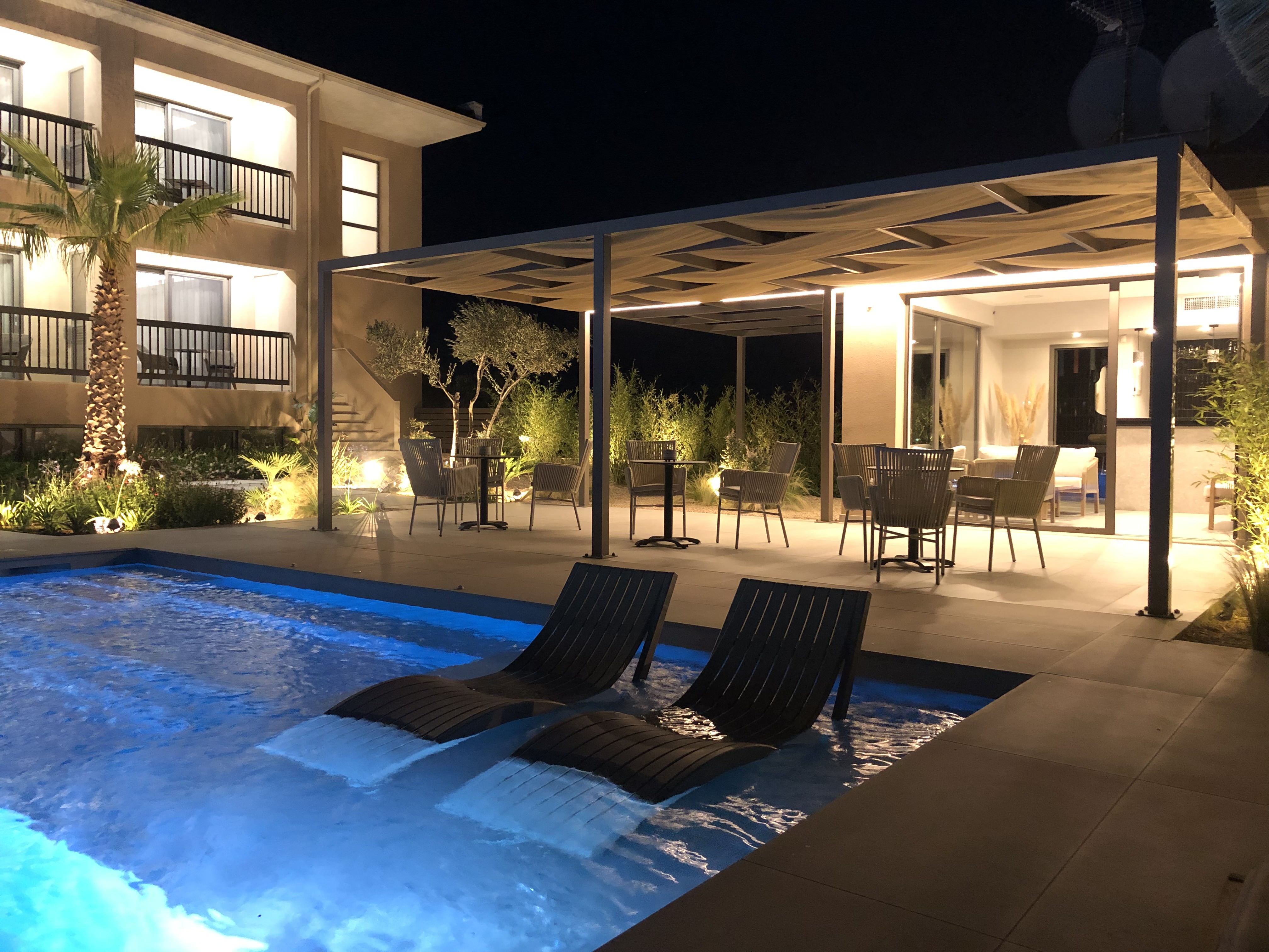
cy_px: 476
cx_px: 634
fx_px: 1026
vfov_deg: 49.7
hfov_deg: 63.4
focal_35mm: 28
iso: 100
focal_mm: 3.99
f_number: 1.8
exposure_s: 1/4
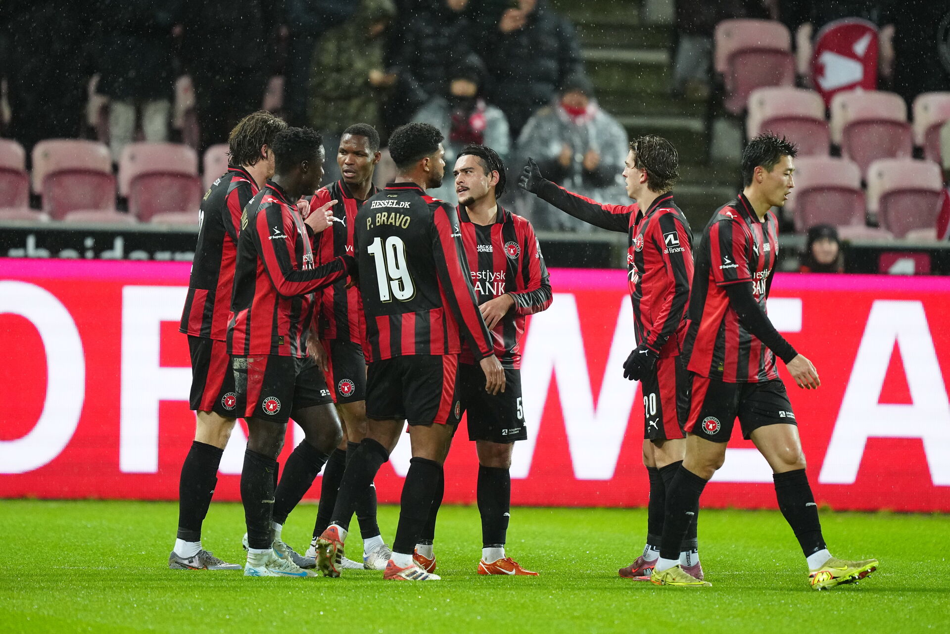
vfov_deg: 3.4
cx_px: 475
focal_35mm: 400
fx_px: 10557
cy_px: 317
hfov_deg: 5.2
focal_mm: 400
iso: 3200
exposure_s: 1/1000
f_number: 2.8
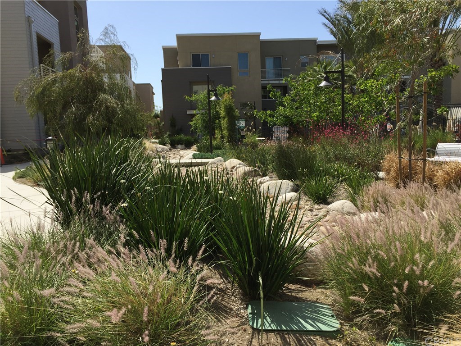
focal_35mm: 29
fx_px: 386
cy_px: 173
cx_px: 230
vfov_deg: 48.2
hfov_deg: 61.7
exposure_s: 1/1721
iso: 32
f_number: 2.2
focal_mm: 4.15
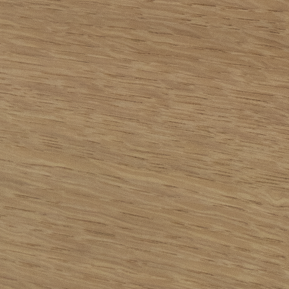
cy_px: -520
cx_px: 589
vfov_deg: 6.7
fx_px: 2286
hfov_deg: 7.0
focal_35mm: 242
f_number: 11
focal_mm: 35
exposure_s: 1/2
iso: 250
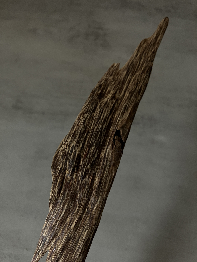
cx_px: 98
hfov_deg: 49.7
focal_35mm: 28
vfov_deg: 63.4
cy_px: 131
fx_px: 212
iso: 160
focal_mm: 3.99
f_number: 1.8
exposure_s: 1/60
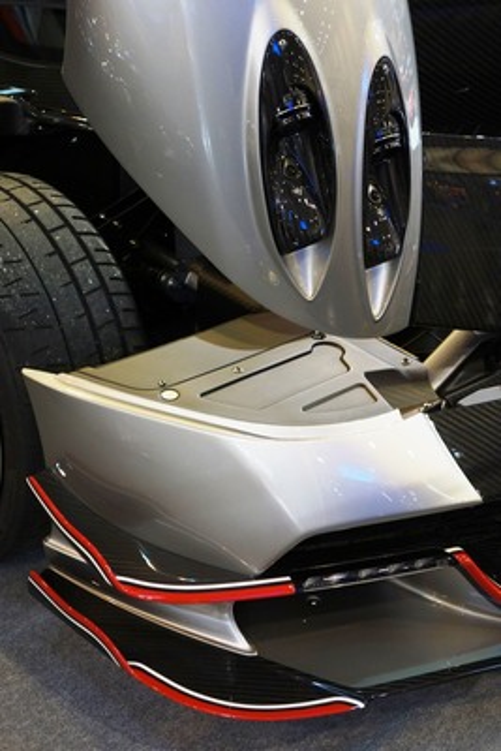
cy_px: 376
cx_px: 250
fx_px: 1210
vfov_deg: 34.5
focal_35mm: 58
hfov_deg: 23.4
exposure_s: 1/30
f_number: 3.5
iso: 400
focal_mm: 21.53
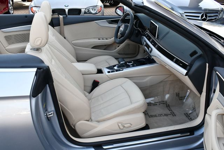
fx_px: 224
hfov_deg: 53.1
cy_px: 75
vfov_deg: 36.9
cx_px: 112
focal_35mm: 36
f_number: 5
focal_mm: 18
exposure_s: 1/250
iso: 400
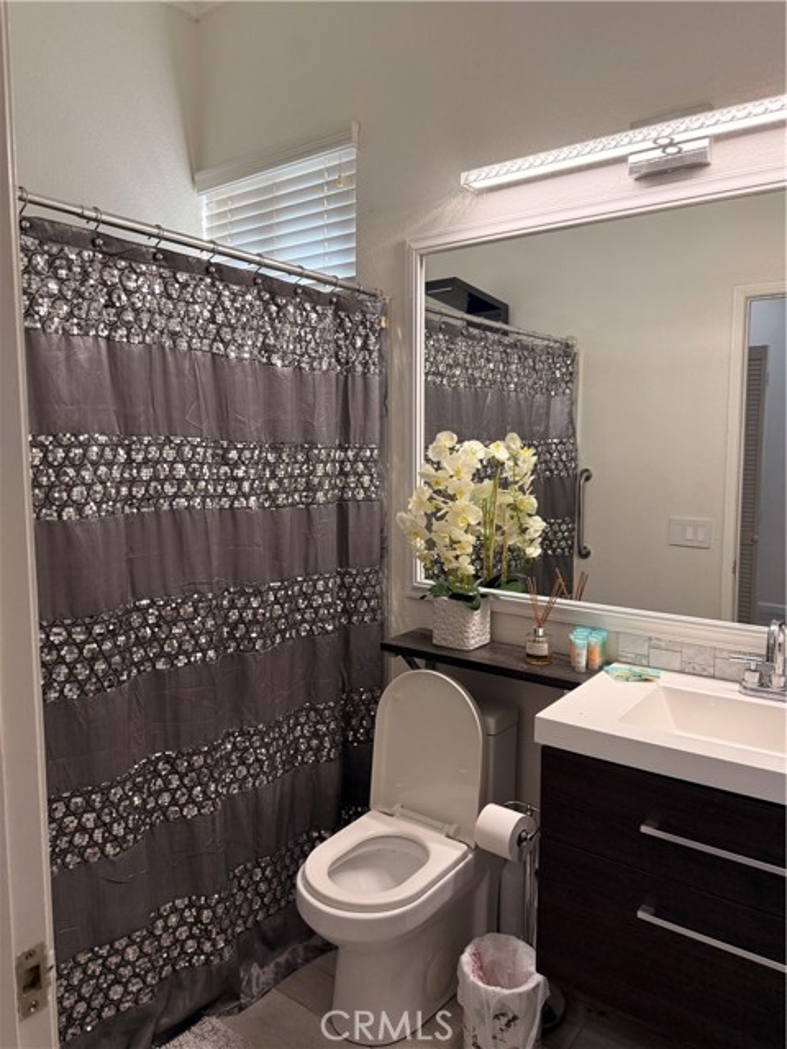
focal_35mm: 24
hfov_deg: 56.8
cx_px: 394
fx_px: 728
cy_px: 524
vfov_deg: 71.6
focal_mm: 6.76
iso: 200
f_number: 1.78
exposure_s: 1/230
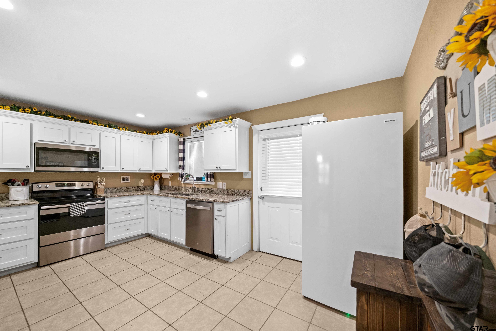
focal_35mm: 12
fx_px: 165
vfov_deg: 90.0
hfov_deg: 112.6
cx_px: 248
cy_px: 166
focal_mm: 12
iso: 800
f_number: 5.6
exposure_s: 1/30
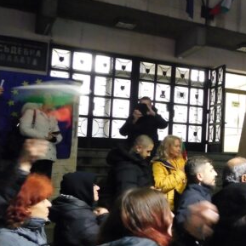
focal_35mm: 54
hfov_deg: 26.6
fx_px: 434
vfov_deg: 31.6
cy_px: 132
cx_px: 323
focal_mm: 4
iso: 1250
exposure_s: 1/15
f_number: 3
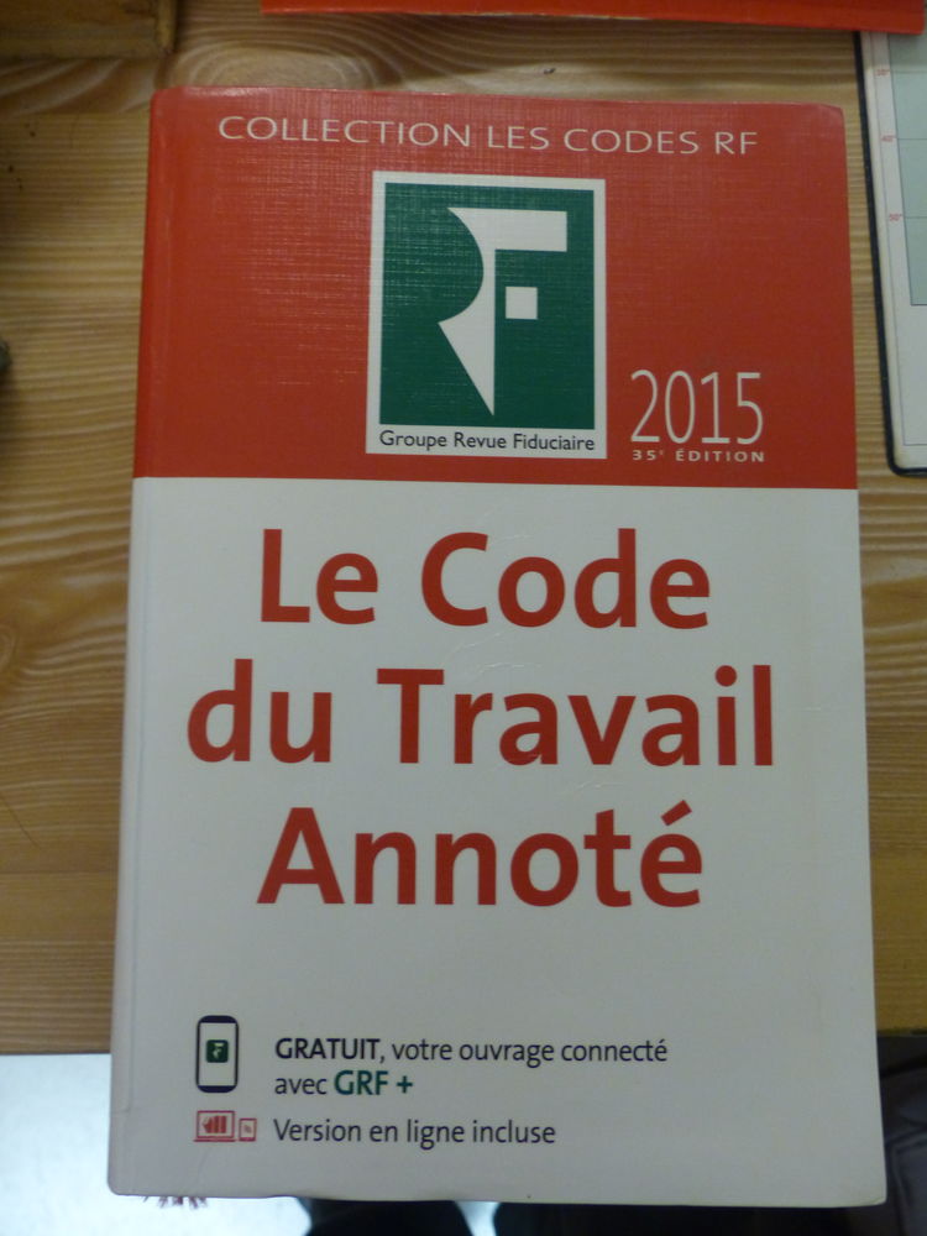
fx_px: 1143
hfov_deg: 44.2
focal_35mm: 32
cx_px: 464
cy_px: 618
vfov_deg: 56.8
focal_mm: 5.7
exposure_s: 1/15
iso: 400
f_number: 2.8
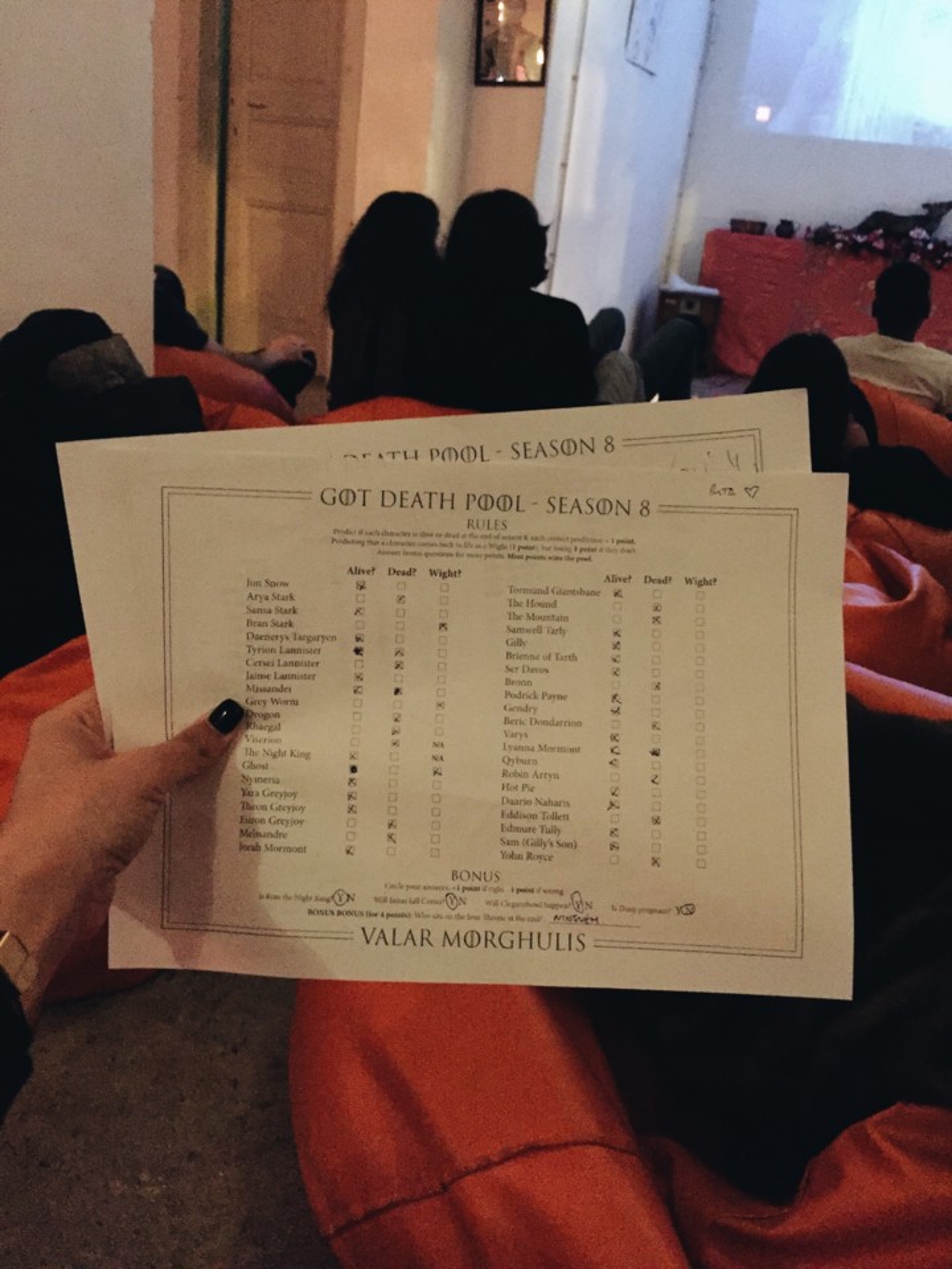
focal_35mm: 29
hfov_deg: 48.2
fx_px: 1063
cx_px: 476
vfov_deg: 61.7
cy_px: 634
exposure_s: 1/17
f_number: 2.2
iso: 1250
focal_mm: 4.15
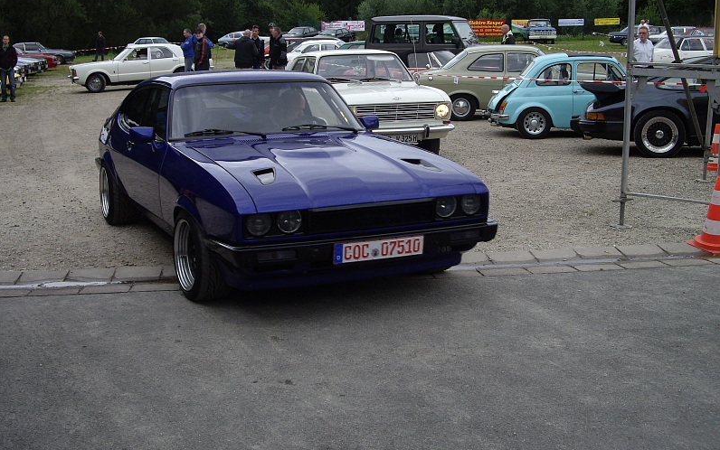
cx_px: 360
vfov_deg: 26.3
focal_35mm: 49
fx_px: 962
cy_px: 186
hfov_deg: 41.0
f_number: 3.1
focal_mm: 9.6
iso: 100
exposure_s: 1/160
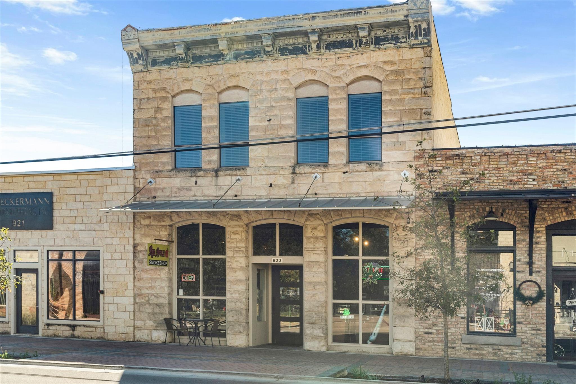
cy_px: 192
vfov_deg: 36.9
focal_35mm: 36
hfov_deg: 53.1
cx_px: 288
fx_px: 576
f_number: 8
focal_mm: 24
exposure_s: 1/50
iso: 200
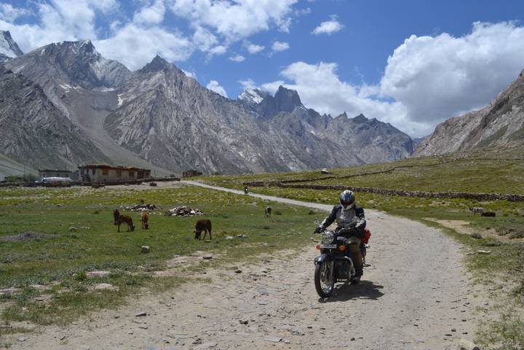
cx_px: 262
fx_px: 480
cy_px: 175
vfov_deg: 40.0
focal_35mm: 33
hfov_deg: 57.2
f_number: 9
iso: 100
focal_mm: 22
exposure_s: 1/320
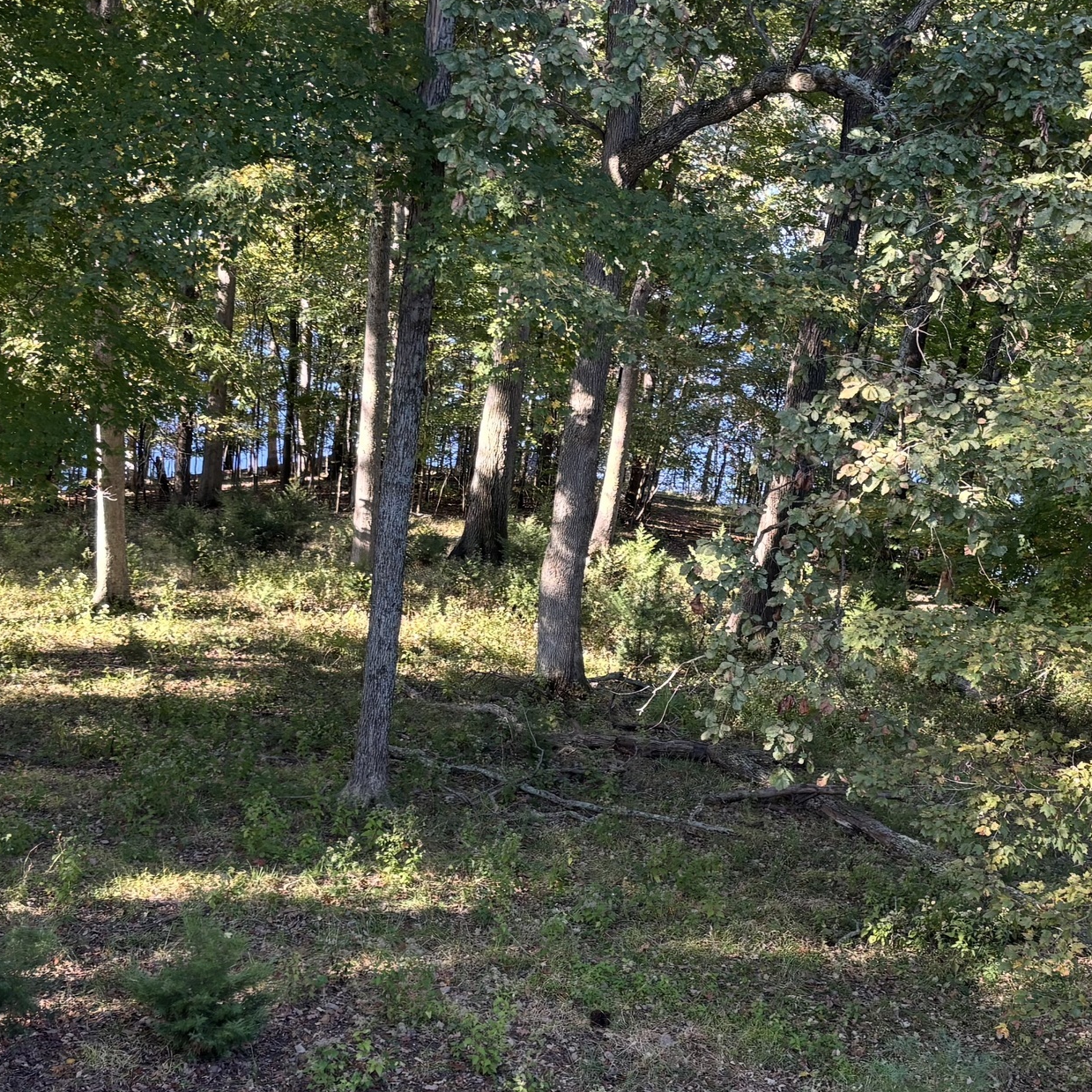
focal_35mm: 57
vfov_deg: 29.9
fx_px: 2034
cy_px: 699
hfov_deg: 30.0
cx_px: 541
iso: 64
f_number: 1.6
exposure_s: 1/121
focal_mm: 5.96
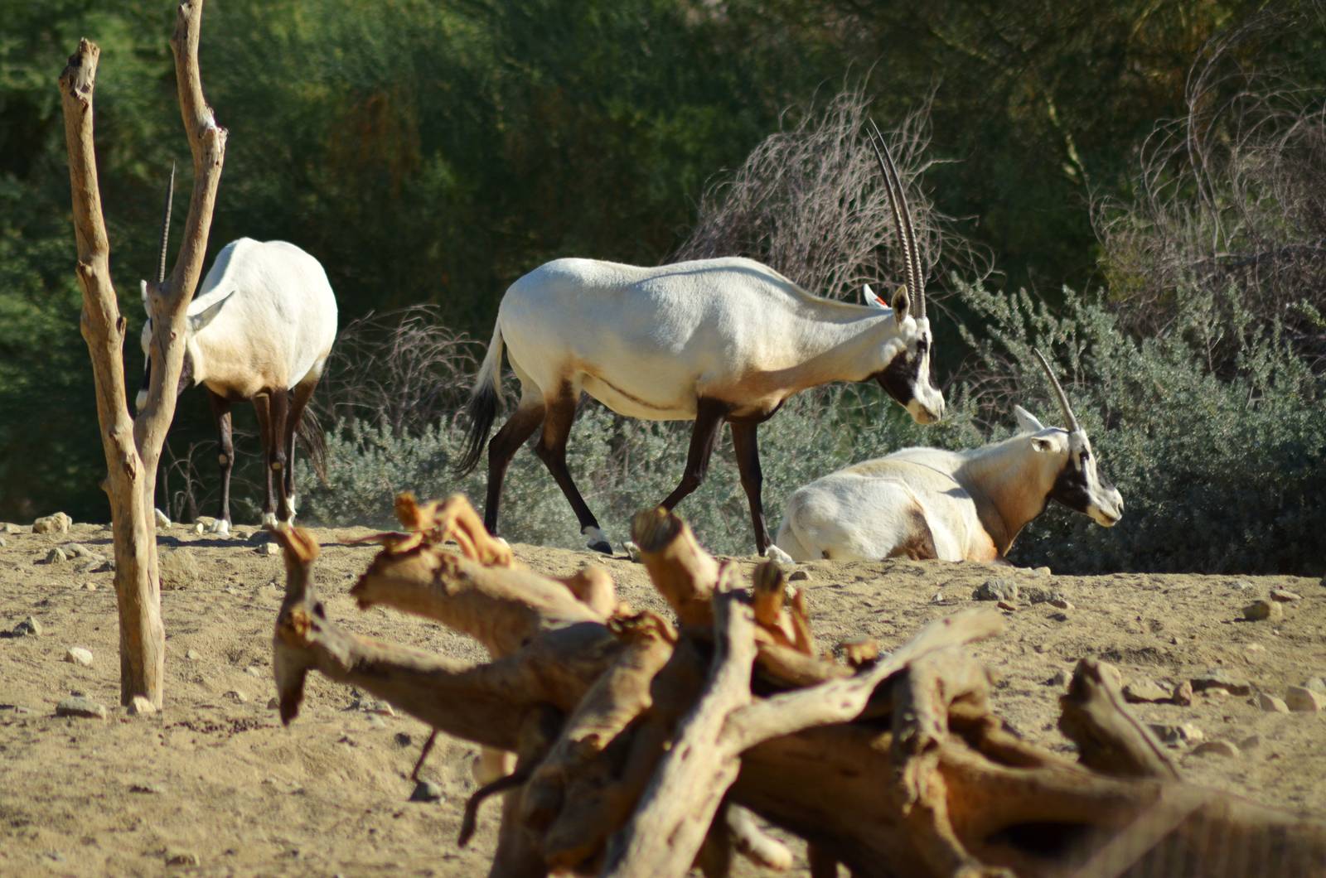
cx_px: 663
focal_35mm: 450
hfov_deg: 4.6
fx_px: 16542
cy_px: 439
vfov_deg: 3.0
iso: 280
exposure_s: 1/2000
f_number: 5.6
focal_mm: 300
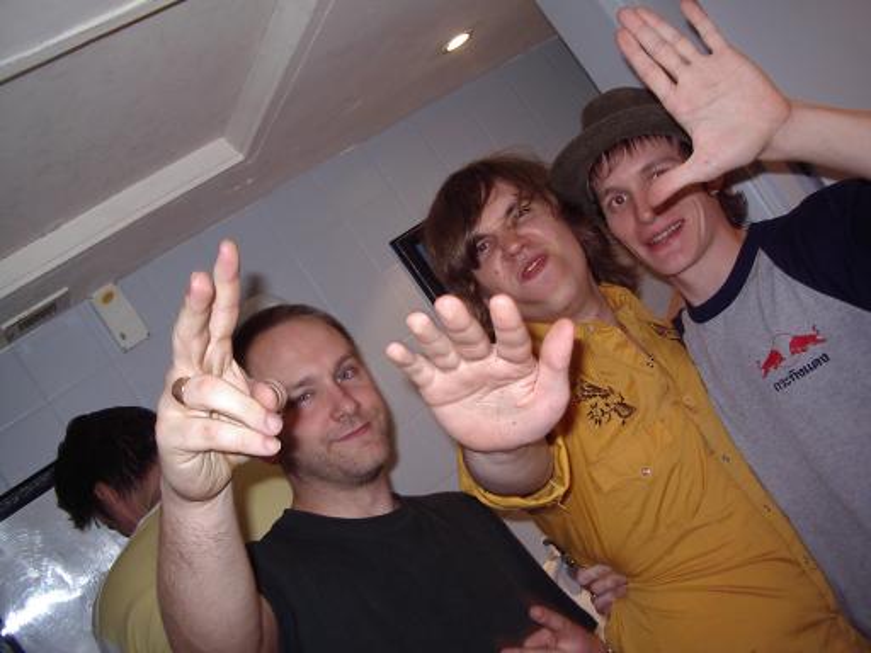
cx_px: 436
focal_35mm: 38
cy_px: 326
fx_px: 956
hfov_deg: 49.0
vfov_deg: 37.7
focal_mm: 5.8
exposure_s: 1/60
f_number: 2.6
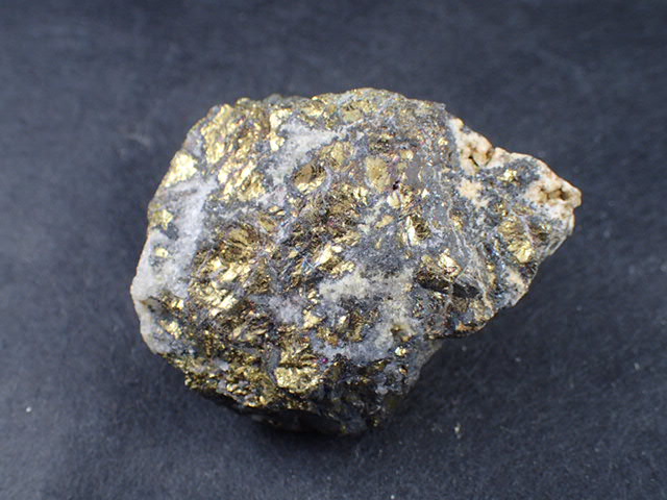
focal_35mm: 49
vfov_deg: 29.7
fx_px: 944
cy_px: 250
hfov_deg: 38.9
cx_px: 334
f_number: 3.2
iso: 250
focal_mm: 8.99
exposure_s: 1/200
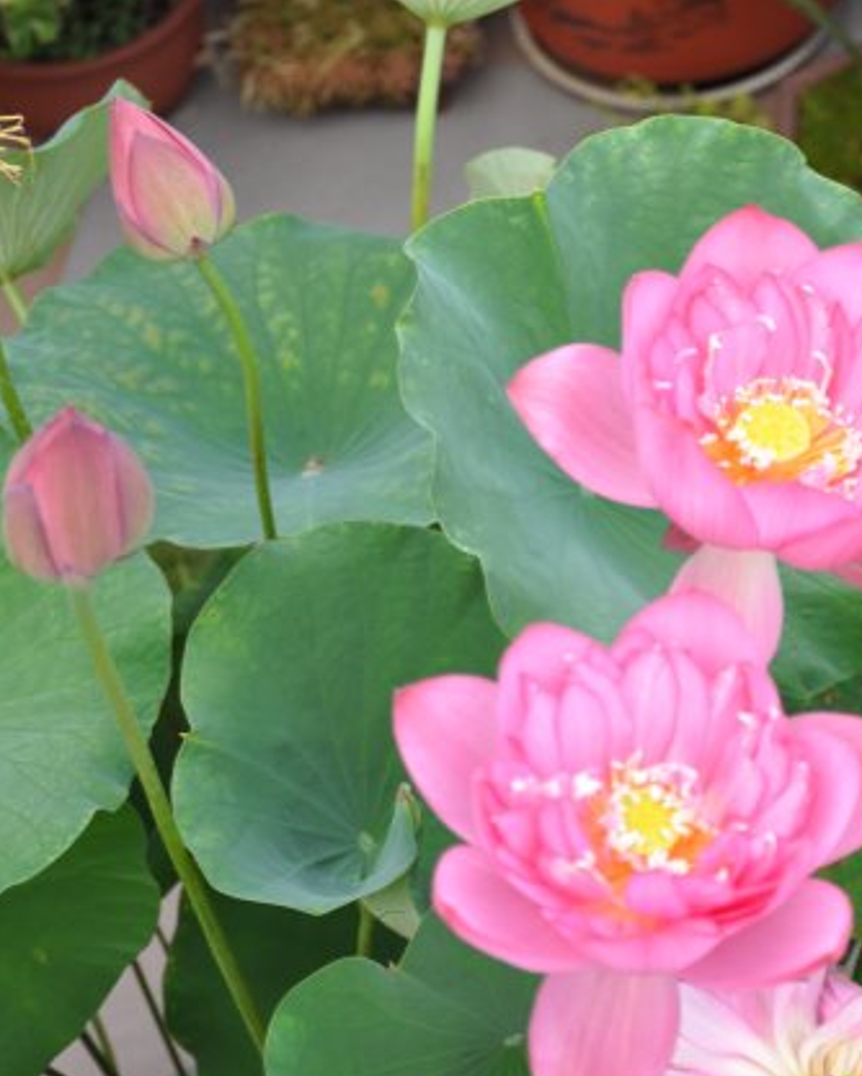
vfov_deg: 22.5
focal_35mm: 85
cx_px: 681
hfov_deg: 17.9
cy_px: 539
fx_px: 2709
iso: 640
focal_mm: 40
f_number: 5.6
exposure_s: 1/60
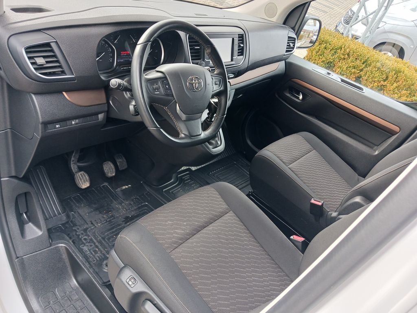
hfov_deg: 65.3
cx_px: 208
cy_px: 156
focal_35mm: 27
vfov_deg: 51.4
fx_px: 325
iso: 100
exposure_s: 1/50
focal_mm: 4
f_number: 1.8
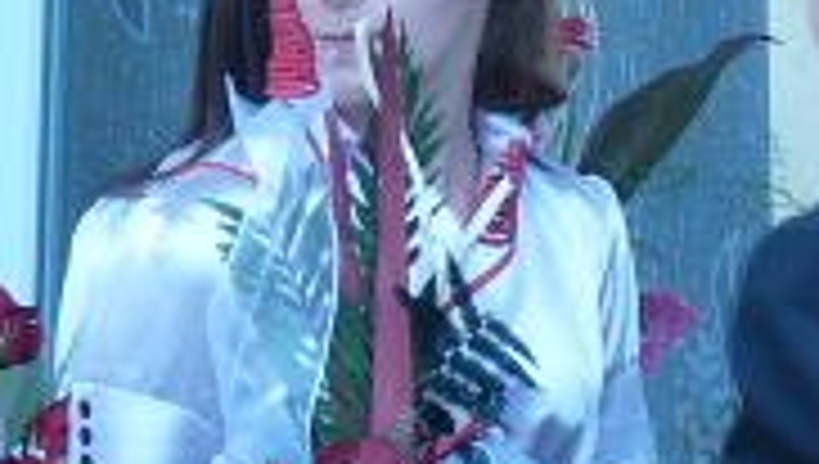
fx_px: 20944
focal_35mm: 963
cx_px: 900
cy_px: -54
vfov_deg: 1.3
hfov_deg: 2.2
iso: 100
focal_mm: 25.2
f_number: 4
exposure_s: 1/100
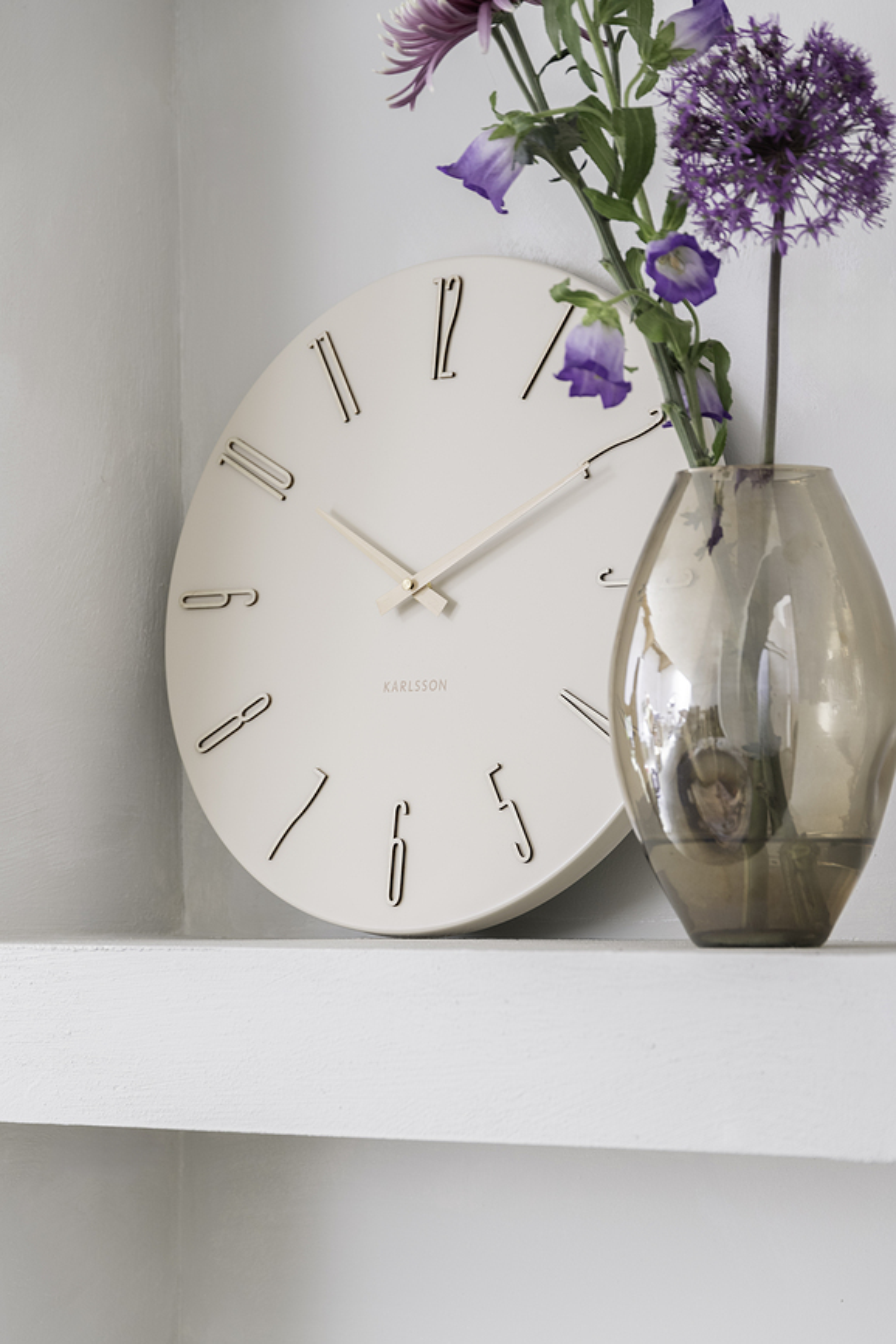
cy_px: 672
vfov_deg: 19.5
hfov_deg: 13.0
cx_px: 448
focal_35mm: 105
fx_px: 3920
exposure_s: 1/8
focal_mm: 105
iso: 320
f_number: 5
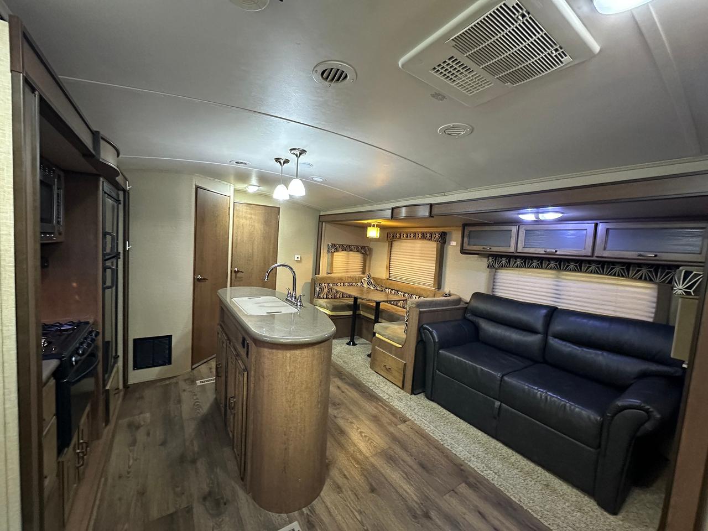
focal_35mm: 14
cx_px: 354
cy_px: 266
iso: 800
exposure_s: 1/60
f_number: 2.2
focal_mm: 2.22
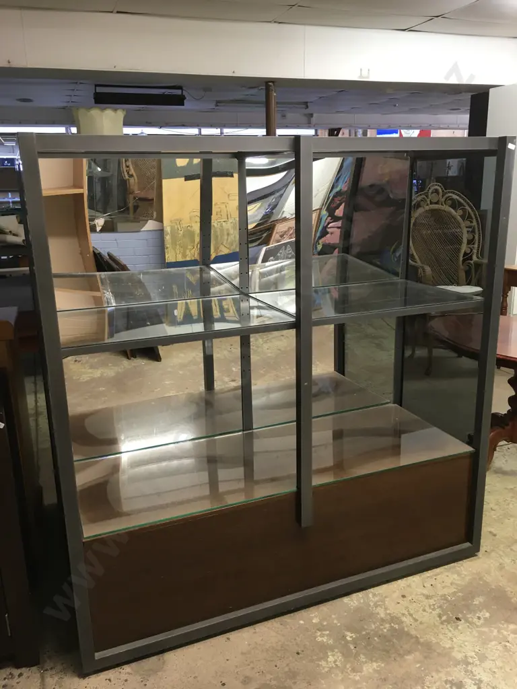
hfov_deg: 48.2
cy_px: 344
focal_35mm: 29
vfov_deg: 61.7
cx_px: 258
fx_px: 577
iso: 100
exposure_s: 1/33
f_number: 2.2
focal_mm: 4.15
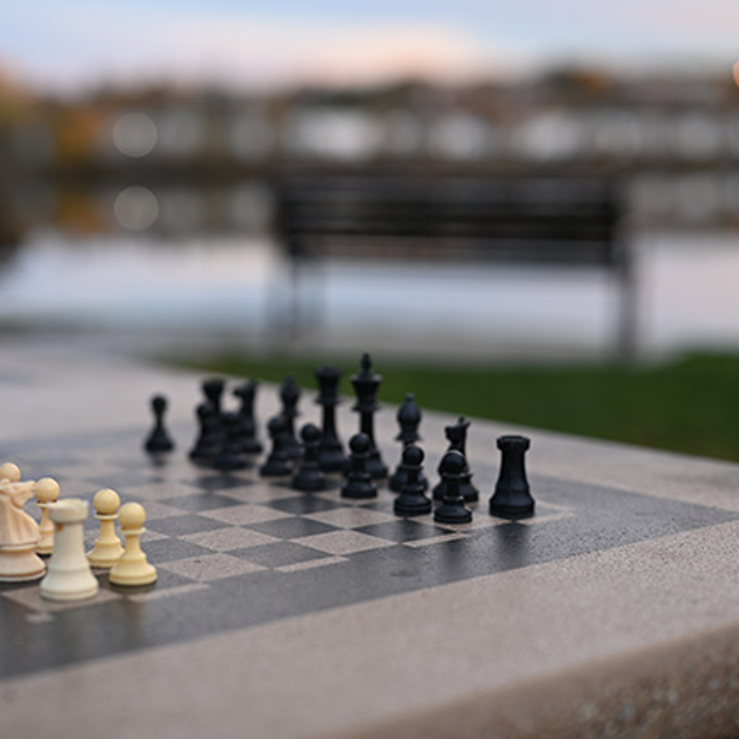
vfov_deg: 26.5
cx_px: 256
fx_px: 1570
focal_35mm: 65
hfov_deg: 26.4
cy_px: 369
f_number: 1.8
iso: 64
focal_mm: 50
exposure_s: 1/40
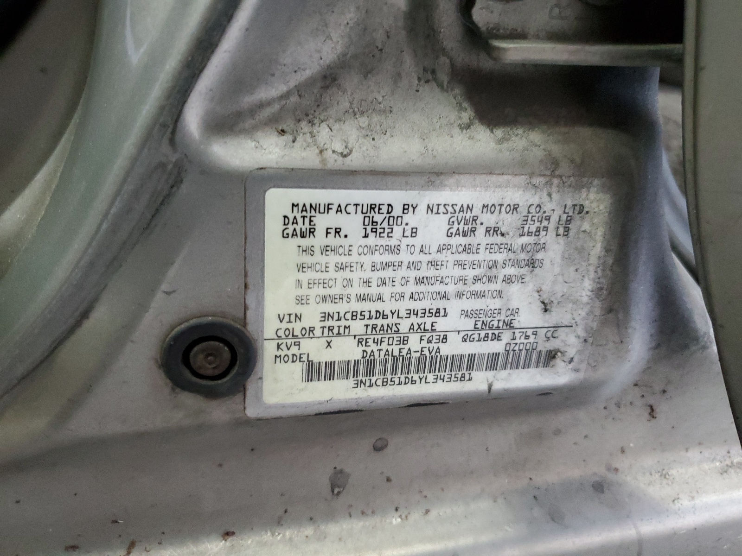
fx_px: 557
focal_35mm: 26
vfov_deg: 53.1
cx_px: 371
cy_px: 278
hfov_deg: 67.3
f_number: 1.5
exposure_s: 1/60.2
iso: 415
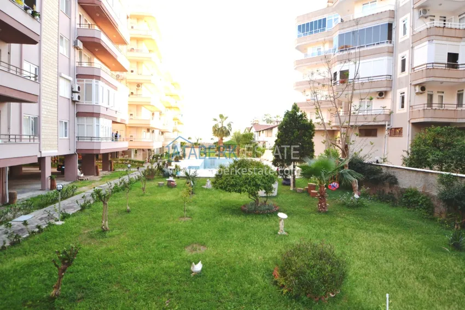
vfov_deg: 63.2
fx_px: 252
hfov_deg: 85.4
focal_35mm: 20
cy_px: 155
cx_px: 232
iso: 320
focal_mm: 13
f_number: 4
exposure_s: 1/125
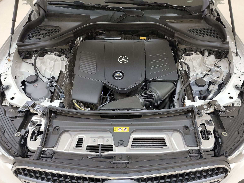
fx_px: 176
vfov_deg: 54.9
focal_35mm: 25
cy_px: 94
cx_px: 126
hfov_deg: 69.4
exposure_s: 1/59
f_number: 1.8
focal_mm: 6.7
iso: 77
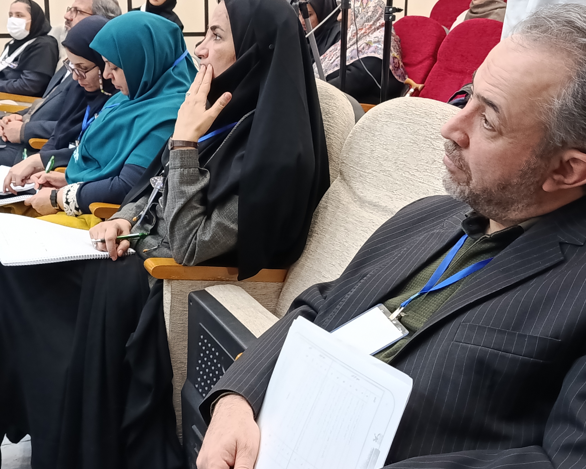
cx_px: 264
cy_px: 208
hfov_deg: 38.7
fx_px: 832
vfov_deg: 31.4
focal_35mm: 48
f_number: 1.7
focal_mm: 5.24
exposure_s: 1/50
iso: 1283
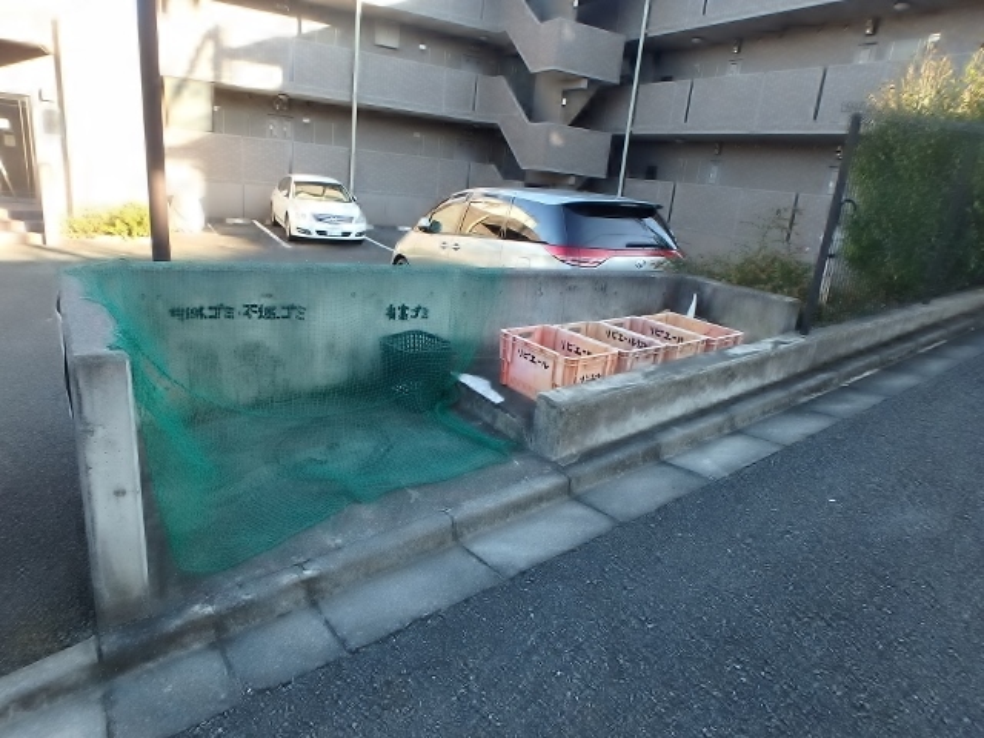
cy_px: 369
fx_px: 597
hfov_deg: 79.0
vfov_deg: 63.4
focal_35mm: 21
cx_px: 492
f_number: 3.5
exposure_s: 1/80
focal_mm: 3.7
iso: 125
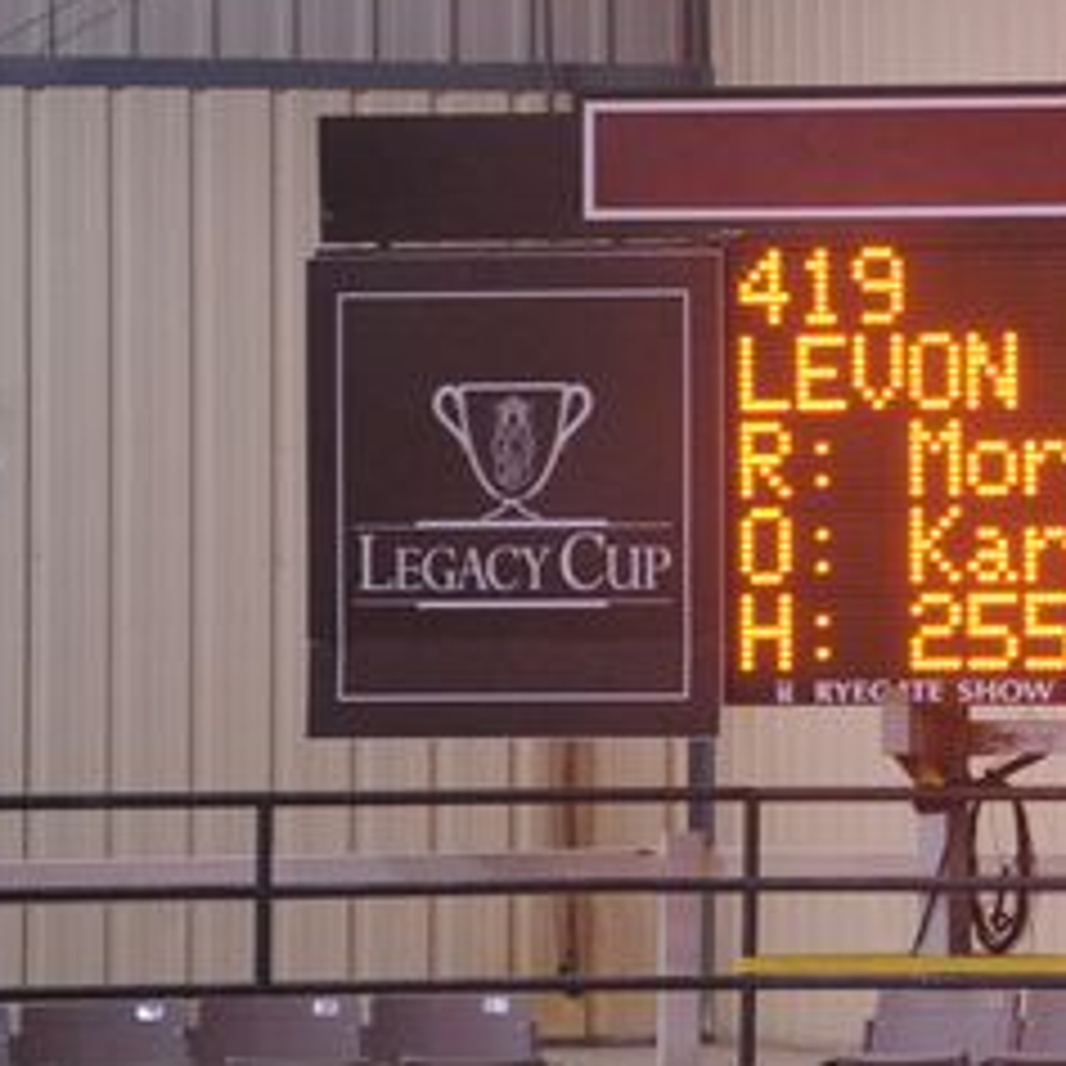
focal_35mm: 459
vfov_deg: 3.8
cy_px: 396
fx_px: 15992
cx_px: 1304
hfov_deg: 3.8
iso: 5000
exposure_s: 1/400
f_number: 2.8
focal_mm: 200
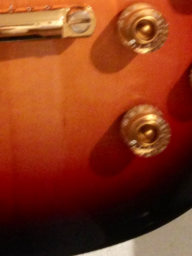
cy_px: -103
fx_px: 740
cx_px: -11
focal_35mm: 100
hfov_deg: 14.5
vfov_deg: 18.0
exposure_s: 1/20
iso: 320
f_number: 2.4
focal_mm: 4.13
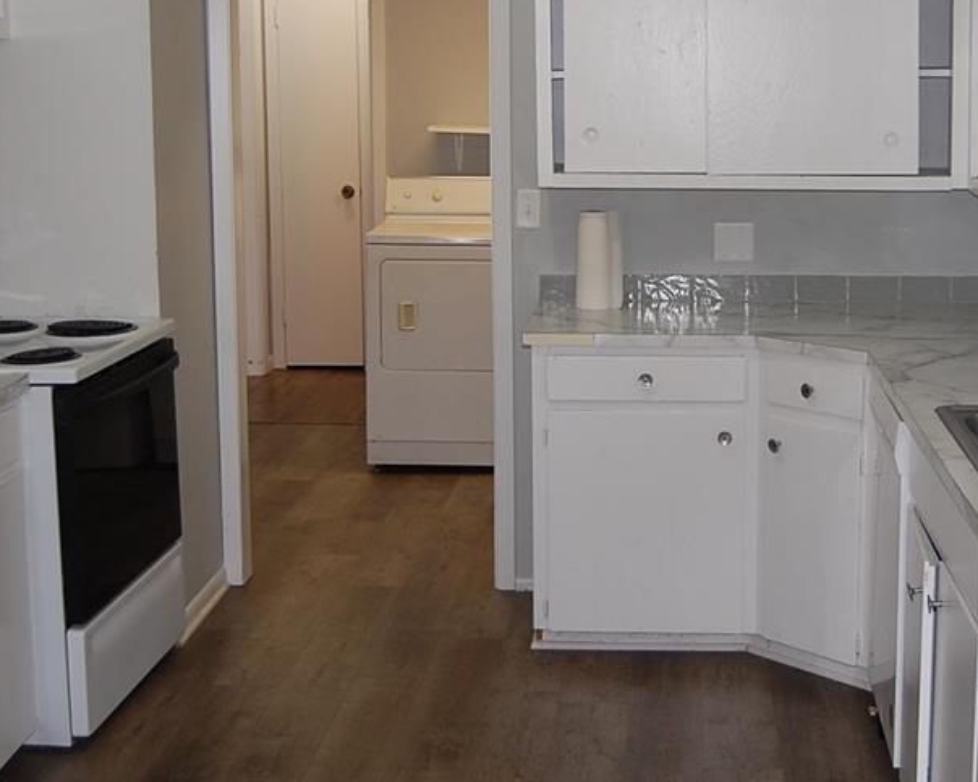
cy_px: 283
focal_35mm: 62
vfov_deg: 24.5
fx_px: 1794
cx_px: 554
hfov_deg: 30.5
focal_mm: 26
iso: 400
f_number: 4
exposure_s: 1/60
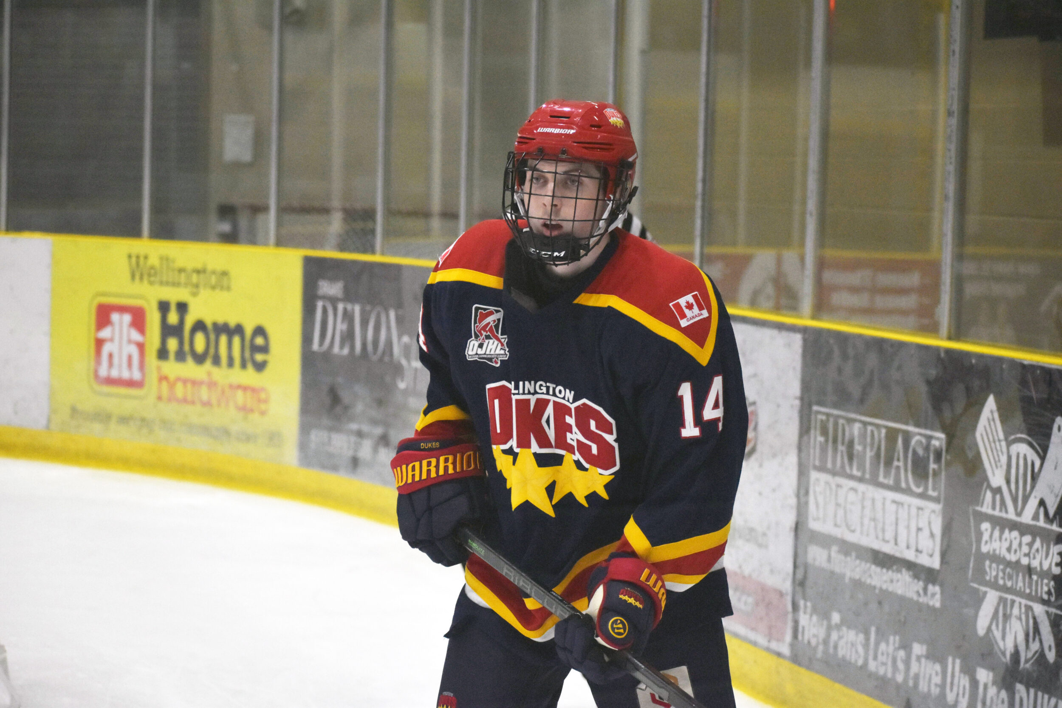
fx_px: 3805
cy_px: 354
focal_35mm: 129
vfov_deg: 10.6
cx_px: 531
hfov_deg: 15.9
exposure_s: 1/1000
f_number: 4.8
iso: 2000
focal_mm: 86
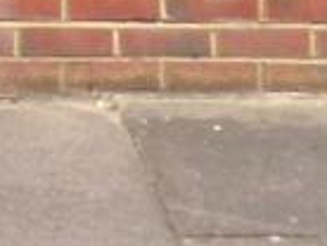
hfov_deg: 10.8
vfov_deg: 7.2
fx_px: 1684
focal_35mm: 178
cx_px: -137
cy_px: -565
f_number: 5.8
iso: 80
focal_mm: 4.3
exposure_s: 1/320
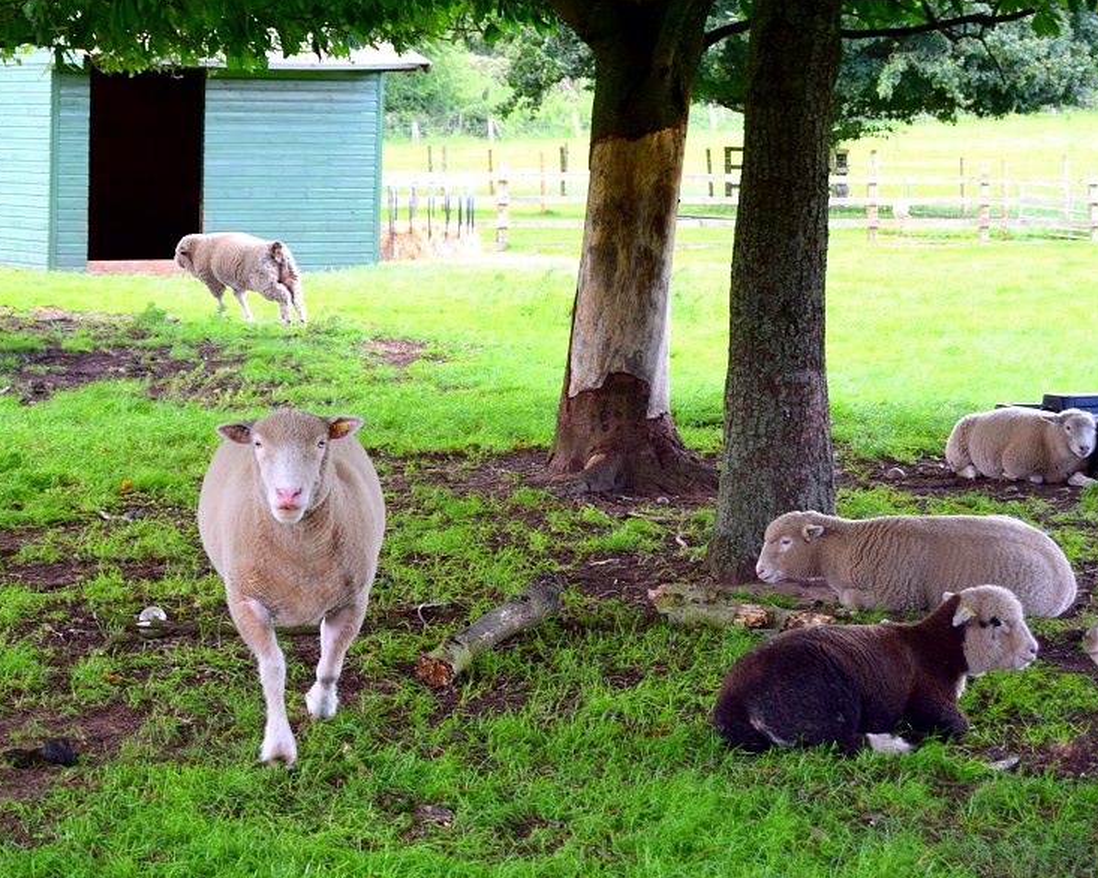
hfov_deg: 18.1
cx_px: 379
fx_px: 3432
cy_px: 445
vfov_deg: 14.6
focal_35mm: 106
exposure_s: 1/125
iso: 400
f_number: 5.6
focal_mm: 55
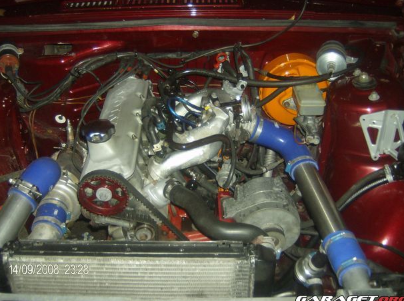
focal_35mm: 38
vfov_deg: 37.6
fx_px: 443
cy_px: 147
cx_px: 197
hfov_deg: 49.1
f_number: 2.8
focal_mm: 6
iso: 200
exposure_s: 1/60
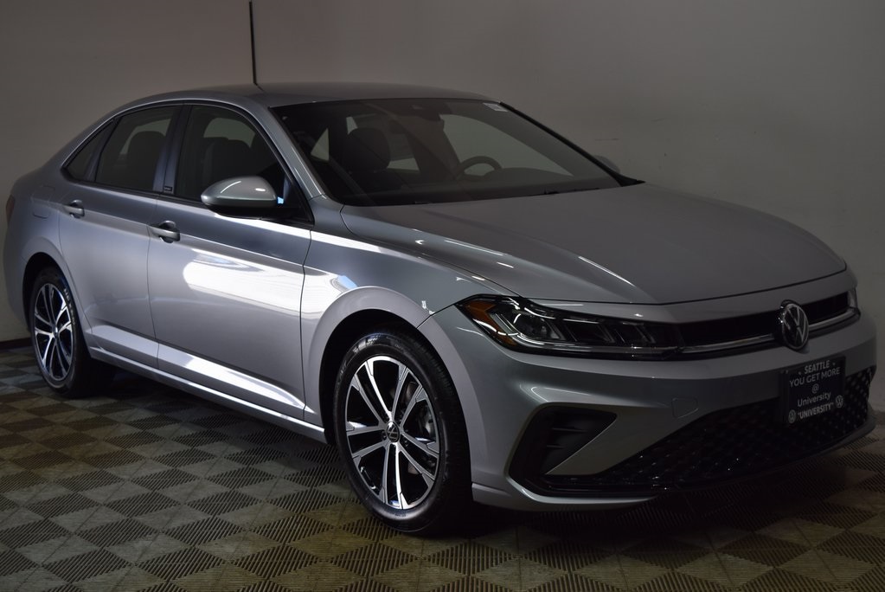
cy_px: 296
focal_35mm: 48
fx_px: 1181
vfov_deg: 28.1
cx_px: 442
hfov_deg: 41.1
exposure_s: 1/100
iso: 400
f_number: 5
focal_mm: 32
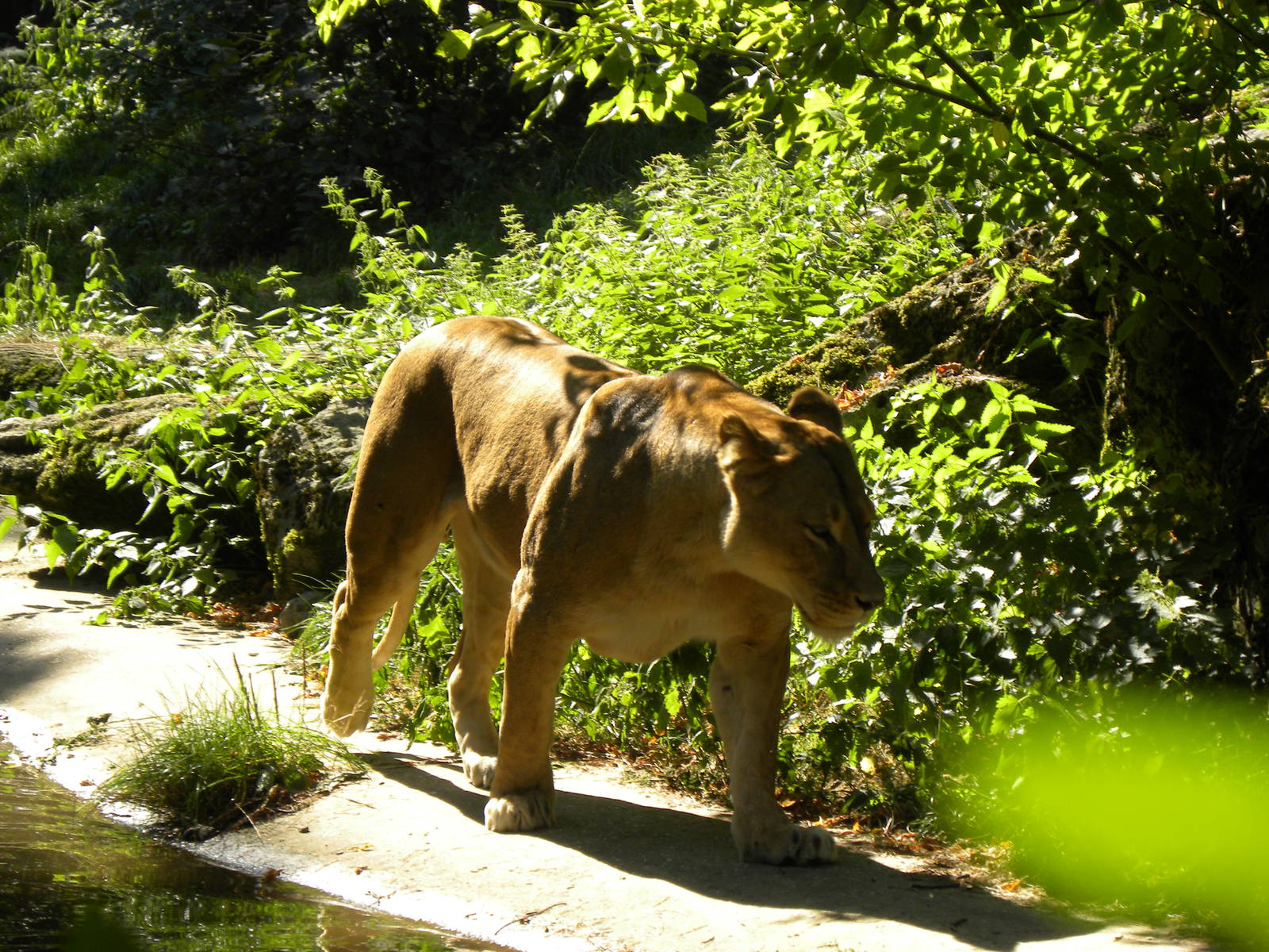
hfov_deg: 9.3
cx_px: 634
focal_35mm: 212
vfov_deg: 7.0
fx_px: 7772
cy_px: 476
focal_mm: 37.7
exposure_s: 1/140
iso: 64
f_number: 4.5
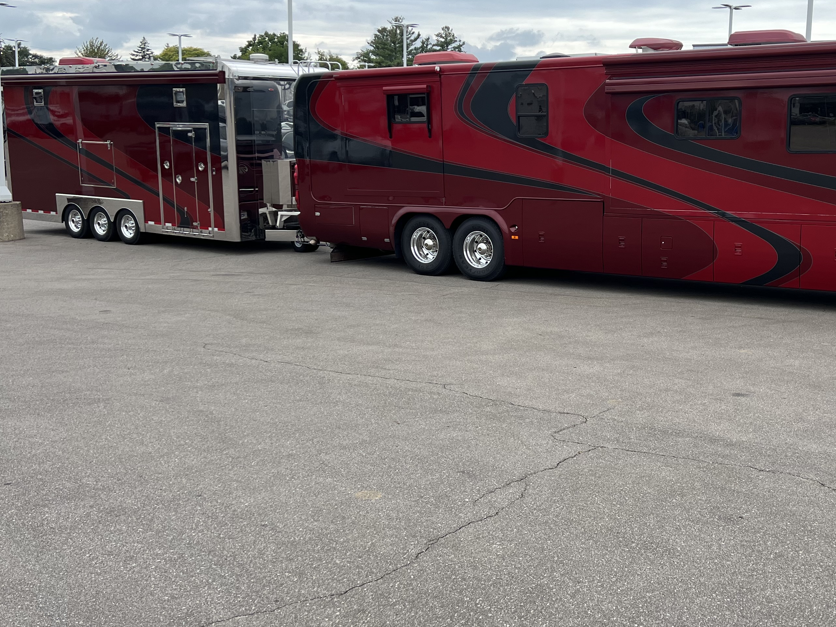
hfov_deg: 45.1
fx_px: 990
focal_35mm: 41
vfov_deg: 35.1
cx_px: 559
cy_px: 289
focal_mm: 5.7
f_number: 1.5
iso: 50
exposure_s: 1/1295
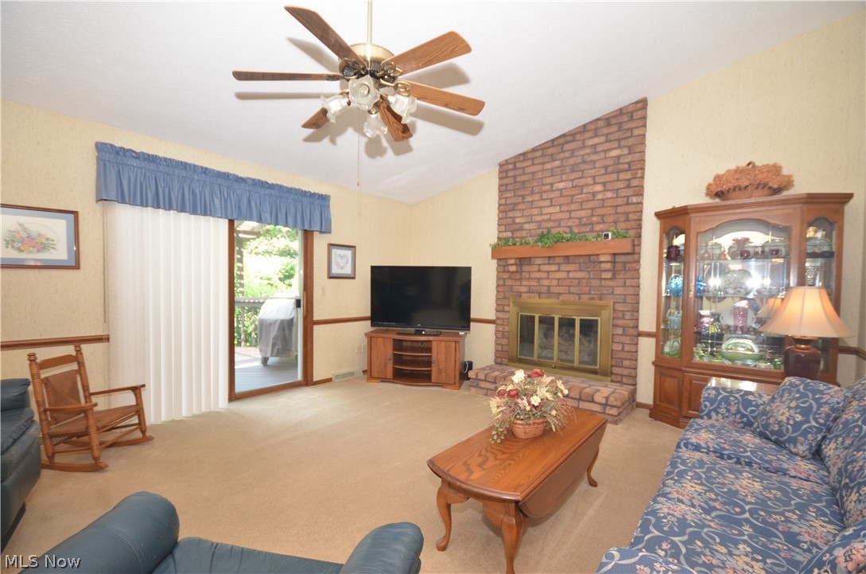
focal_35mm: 15
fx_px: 360
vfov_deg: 77.1
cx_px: 433
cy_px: 287
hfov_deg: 100.5
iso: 800
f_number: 4
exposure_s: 1/60
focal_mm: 10
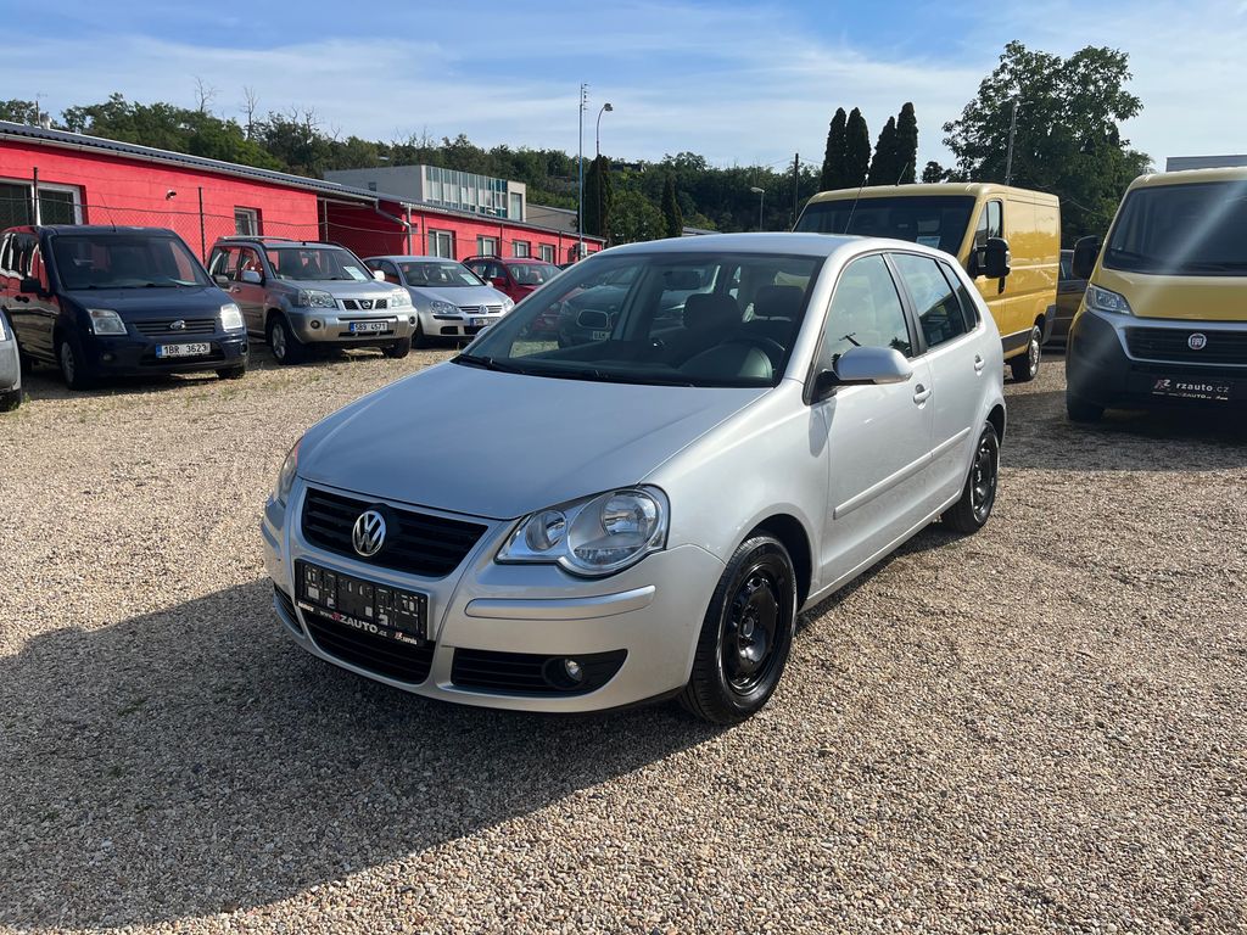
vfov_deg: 53.1
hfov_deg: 67.3
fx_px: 937
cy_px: 468
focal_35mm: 26
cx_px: 624
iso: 50
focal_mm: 5.1
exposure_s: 1/3215
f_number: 1.6
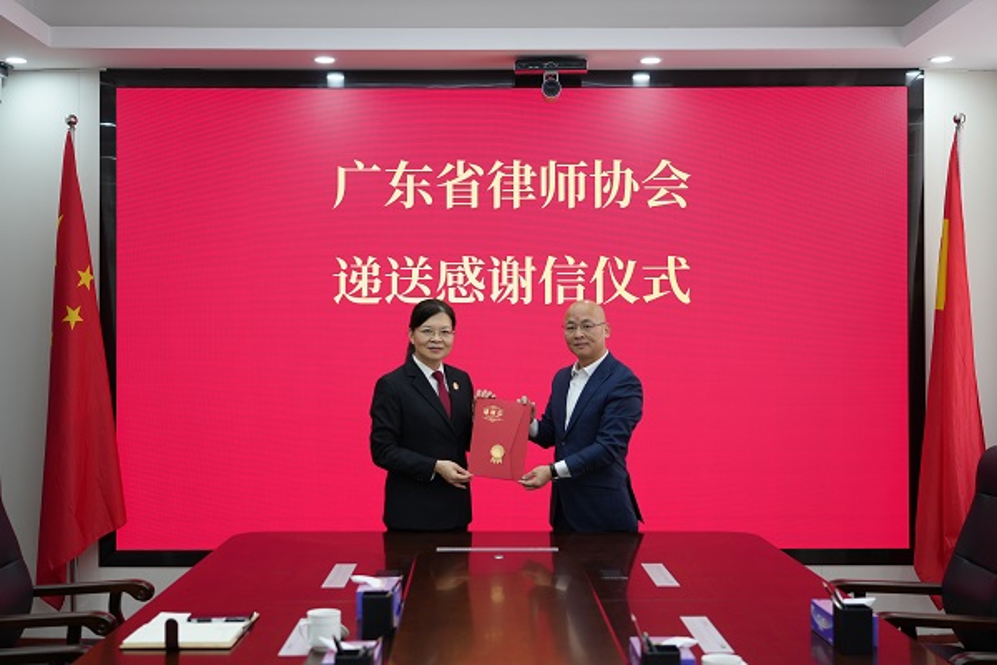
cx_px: 498
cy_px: 332
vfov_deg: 28.1
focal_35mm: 48
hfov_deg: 41.1
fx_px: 1329
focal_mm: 48
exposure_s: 1/200
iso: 800
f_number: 4
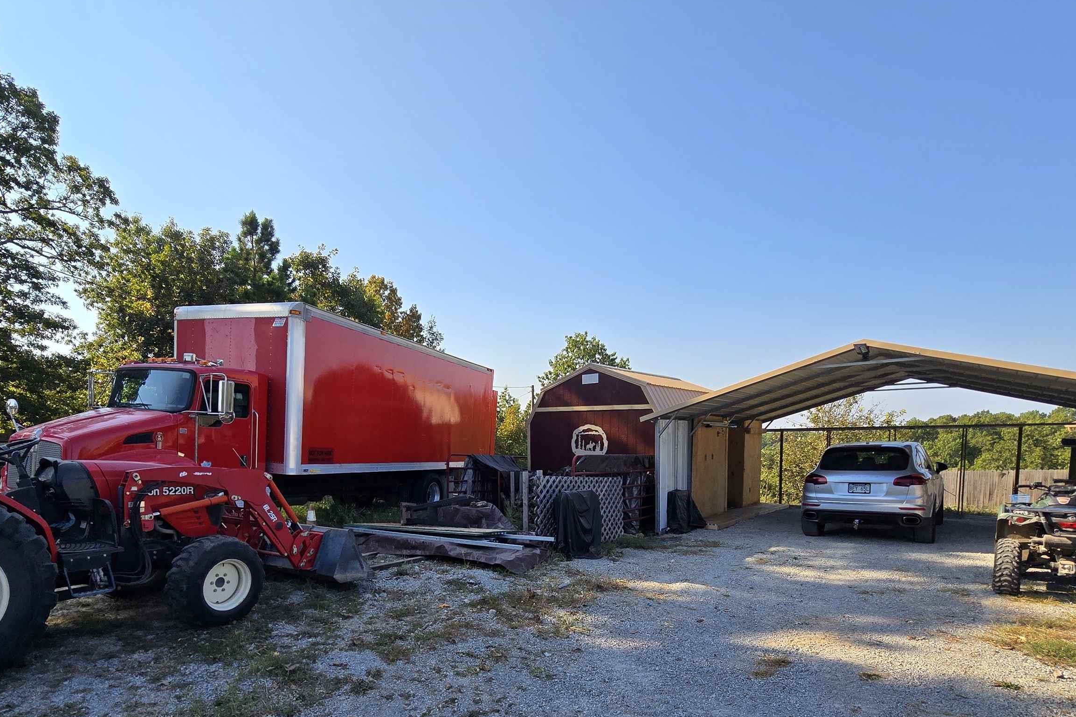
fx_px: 538
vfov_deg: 65.5
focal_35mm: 18
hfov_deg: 89.9
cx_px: 511
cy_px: 479
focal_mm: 2.2
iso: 50
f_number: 2.2
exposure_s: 1/1704
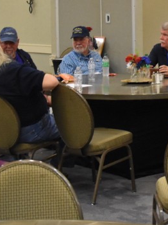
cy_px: 51
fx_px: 739
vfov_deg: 17.2
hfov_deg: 12.6
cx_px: 217
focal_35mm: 114
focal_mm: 24
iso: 3200
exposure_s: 1/60
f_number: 3.8
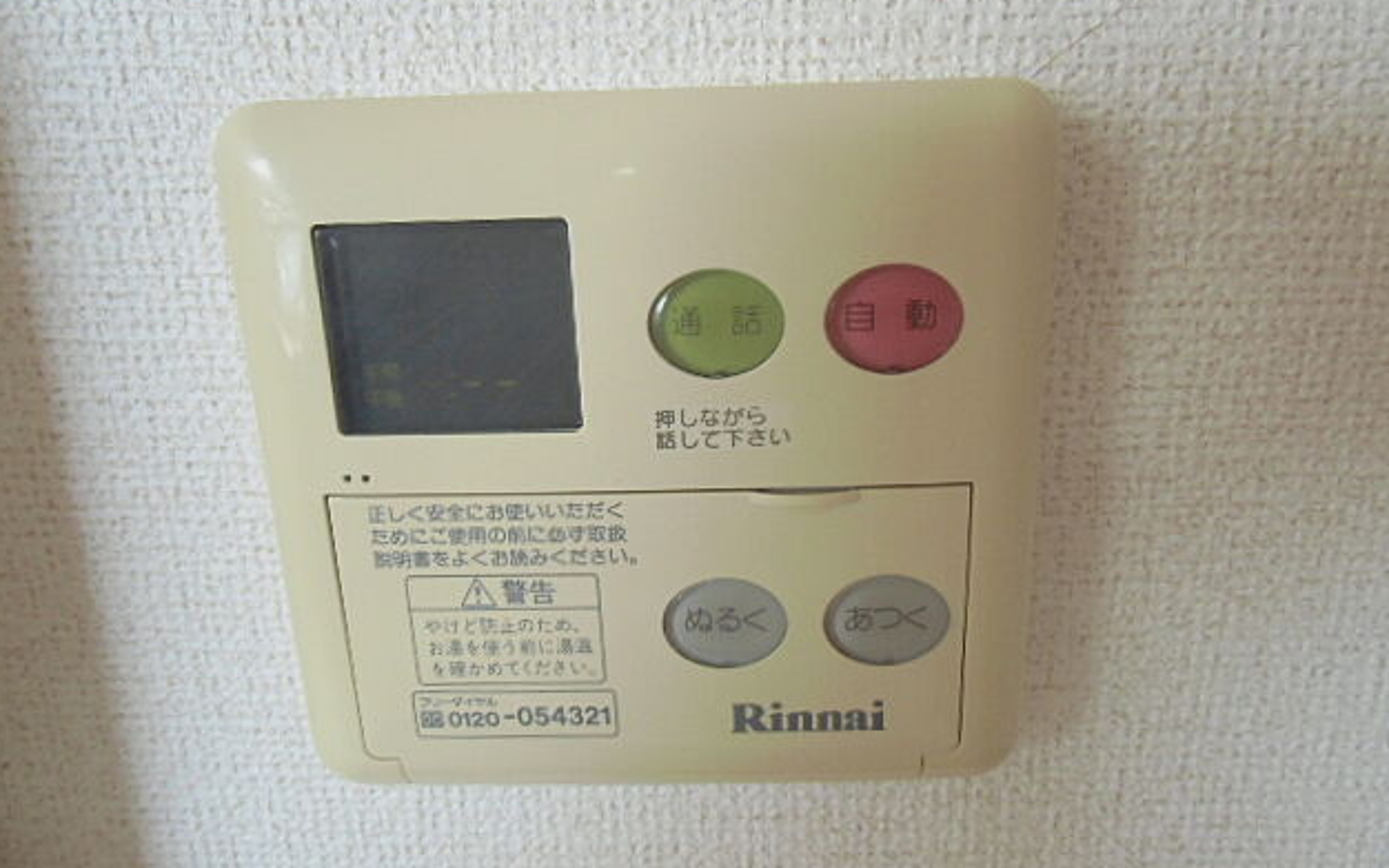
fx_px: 984
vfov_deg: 47.6
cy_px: 446
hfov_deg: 70.4
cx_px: 699
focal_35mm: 26
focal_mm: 4.24
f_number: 3
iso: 200
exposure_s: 1/60
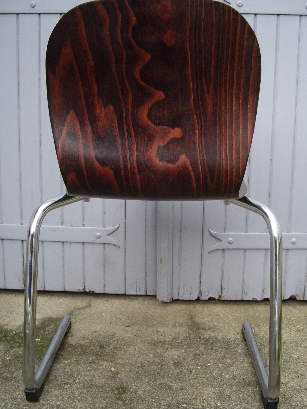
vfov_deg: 44.8
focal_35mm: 42
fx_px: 497
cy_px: 209
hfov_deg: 34.4
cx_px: 151
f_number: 2.8
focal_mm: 7.9
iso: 100
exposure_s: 1/80
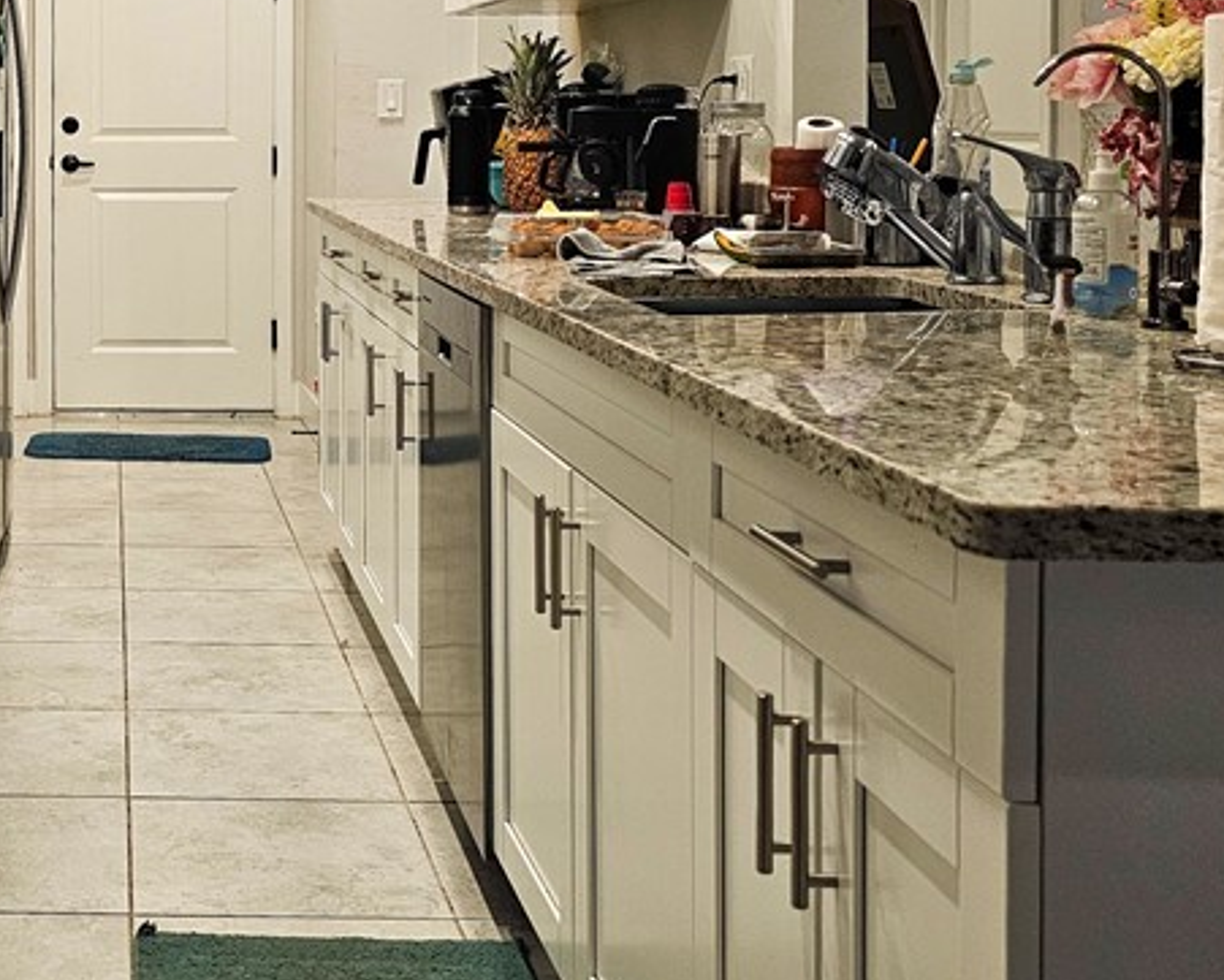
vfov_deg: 29.5
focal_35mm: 51
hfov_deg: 32.4
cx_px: -114
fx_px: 1848
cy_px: 347
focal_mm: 6.3
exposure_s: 1/120
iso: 400
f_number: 1.7
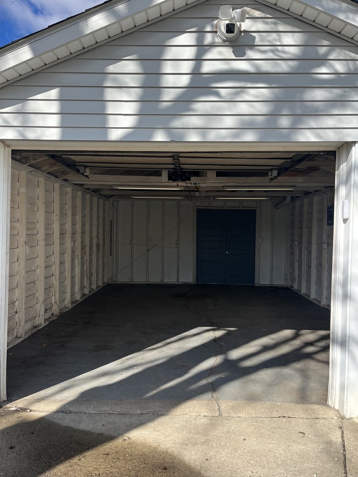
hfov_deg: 53.1
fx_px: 359
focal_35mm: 26
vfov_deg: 67.3
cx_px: 179
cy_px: 238
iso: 50
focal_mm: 5.1
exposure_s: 1/1862
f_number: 1.6
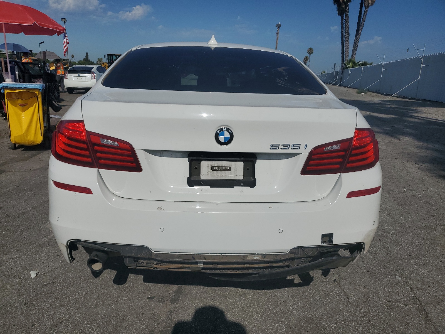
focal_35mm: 26
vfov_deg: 53.1
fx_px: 334
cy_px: 167
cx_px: 222
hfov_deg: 67.3
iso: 52
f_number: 1.5
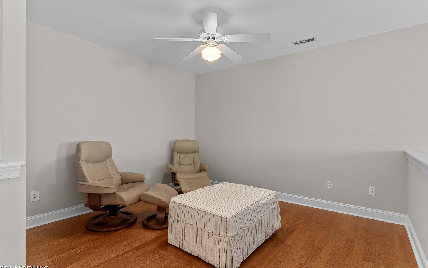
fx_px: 210
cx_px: 209
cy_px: 134
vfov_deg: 65.0
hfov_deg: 91.1
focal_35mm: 18
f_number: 8
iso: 125
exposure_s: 4
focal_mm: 17
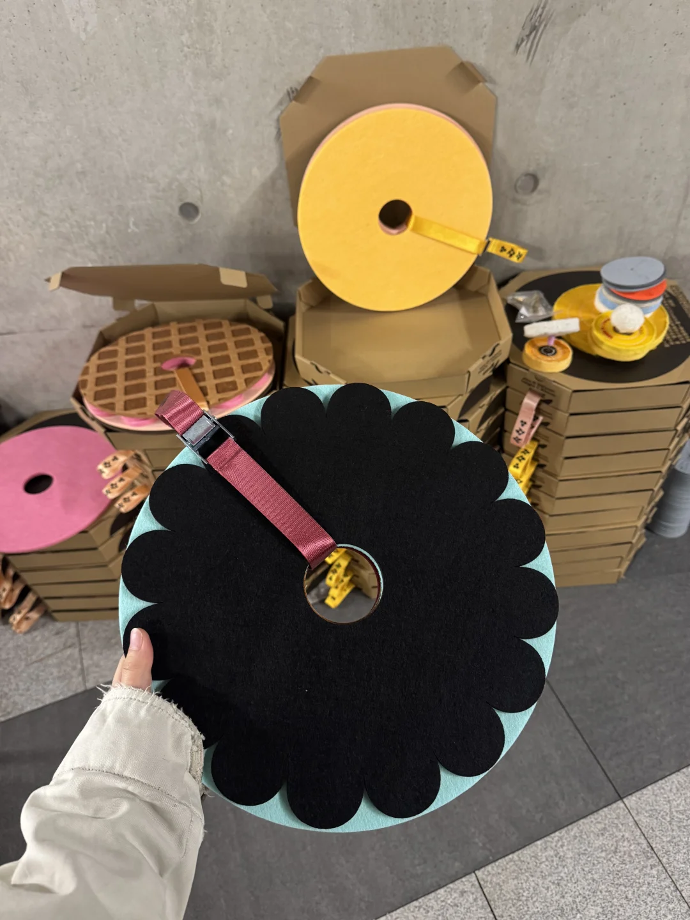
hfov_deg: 56.8
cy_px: 460
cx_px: 345
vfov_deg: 71.6
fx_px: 638
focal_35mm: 24
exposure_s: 1/50
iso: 400
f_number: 1.78
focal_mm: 6.76
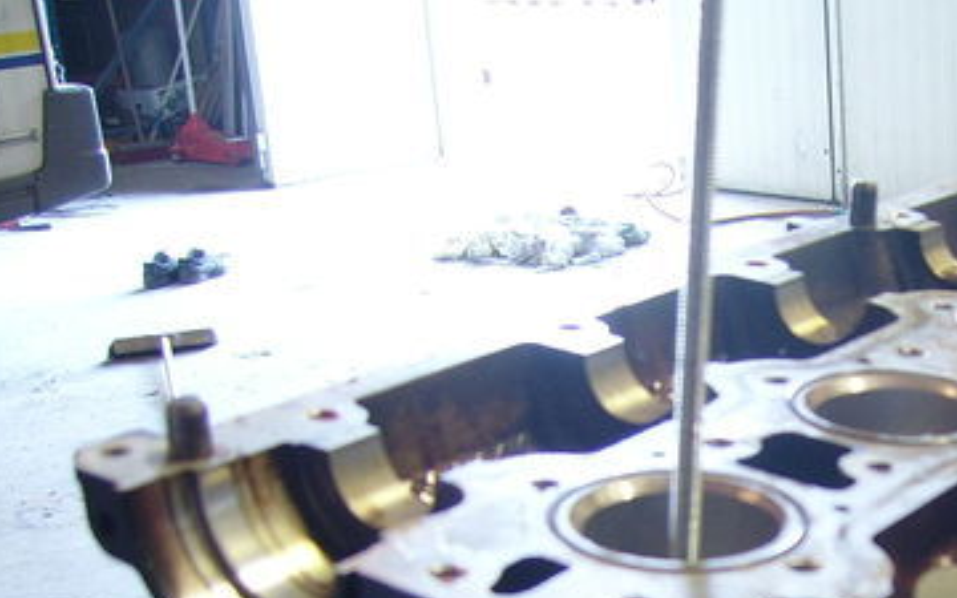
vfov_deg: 19.2
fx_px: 1721
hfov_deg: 29.9
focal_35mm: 66
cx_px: 835
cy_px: 593
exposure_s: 1/4
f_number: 2.8
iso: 100
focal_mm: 5.95
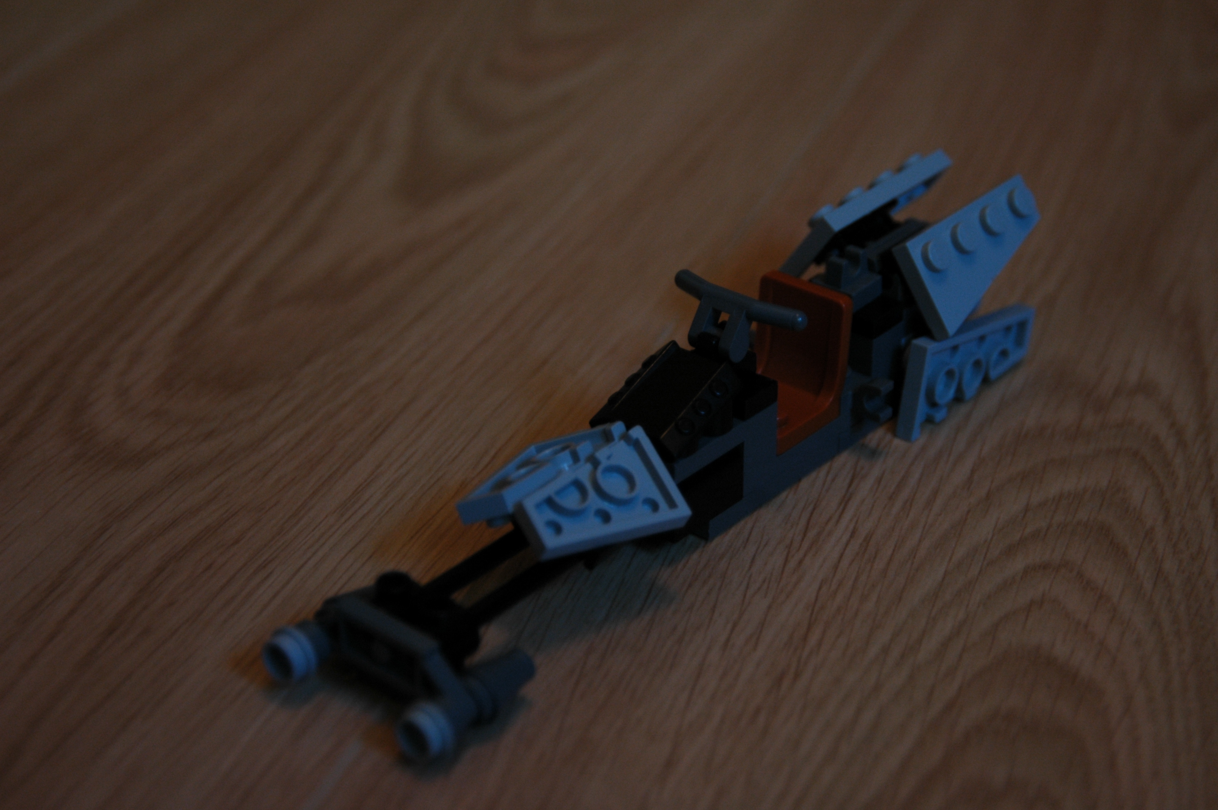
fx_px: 2789
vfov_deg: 16.5
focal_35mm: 82
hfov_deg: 24.6
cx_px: 609
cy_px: 405
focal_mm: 55
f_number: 5
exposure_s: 1/13
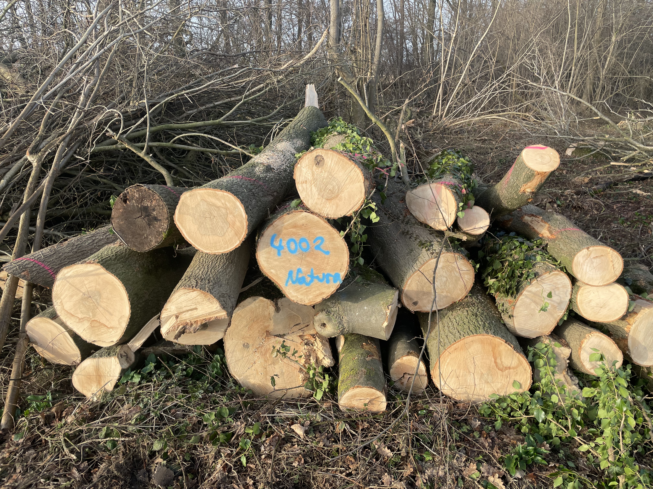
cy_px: 244
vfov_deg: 53.1
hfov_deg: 67.3
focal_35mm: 26
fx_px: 490
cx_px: 326
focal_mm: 4.2
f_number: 1.6
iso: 32
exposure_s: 1/572
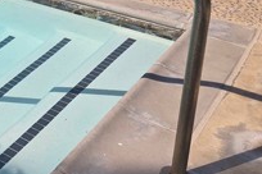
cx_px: -128
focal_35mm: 75
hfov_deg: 22.3
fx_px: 546
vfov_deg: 16.9
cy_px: -63
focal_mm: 5.4
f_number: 1.8
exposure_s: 1/4885
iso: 80
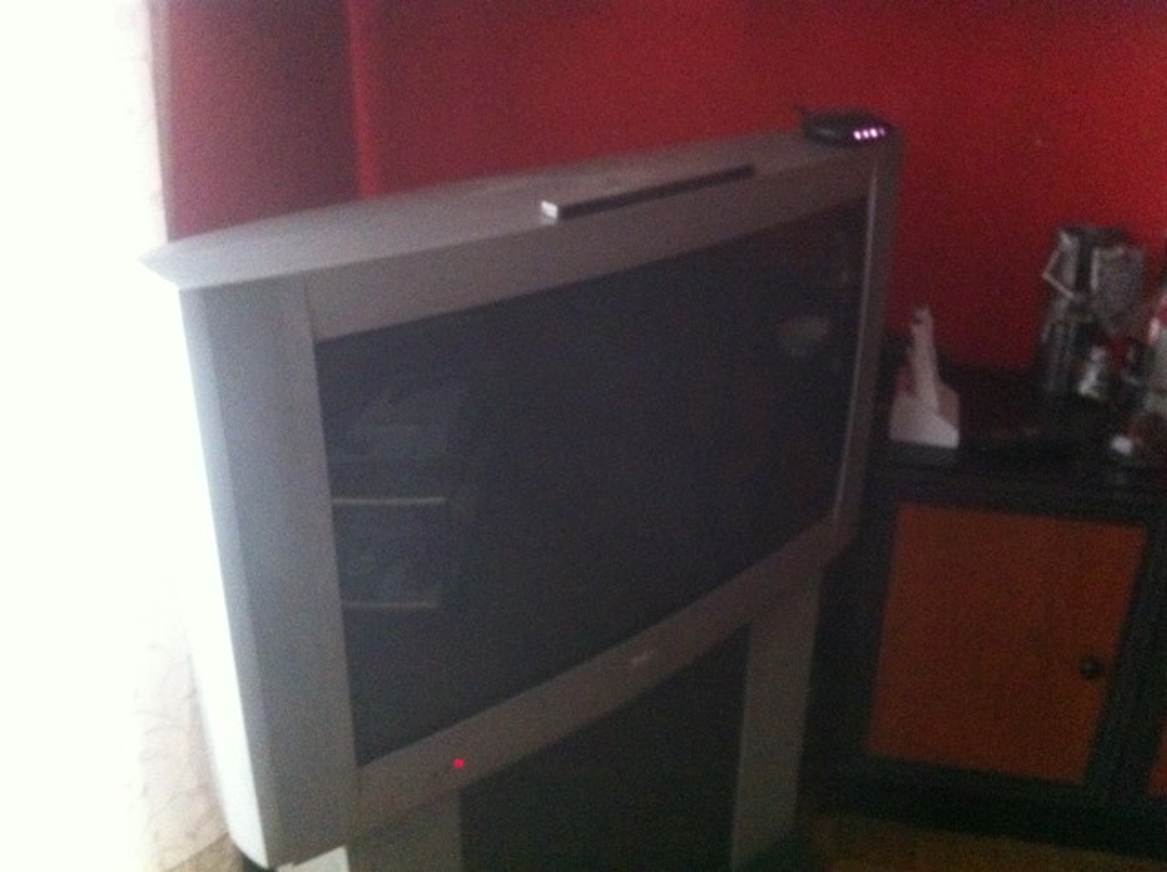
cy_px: 436
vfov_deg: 40.6
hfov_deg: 52.7
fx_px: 1178
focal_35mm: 35
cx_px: 584
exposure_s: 1/15
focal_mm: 3.85
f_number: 2.8
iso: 1000
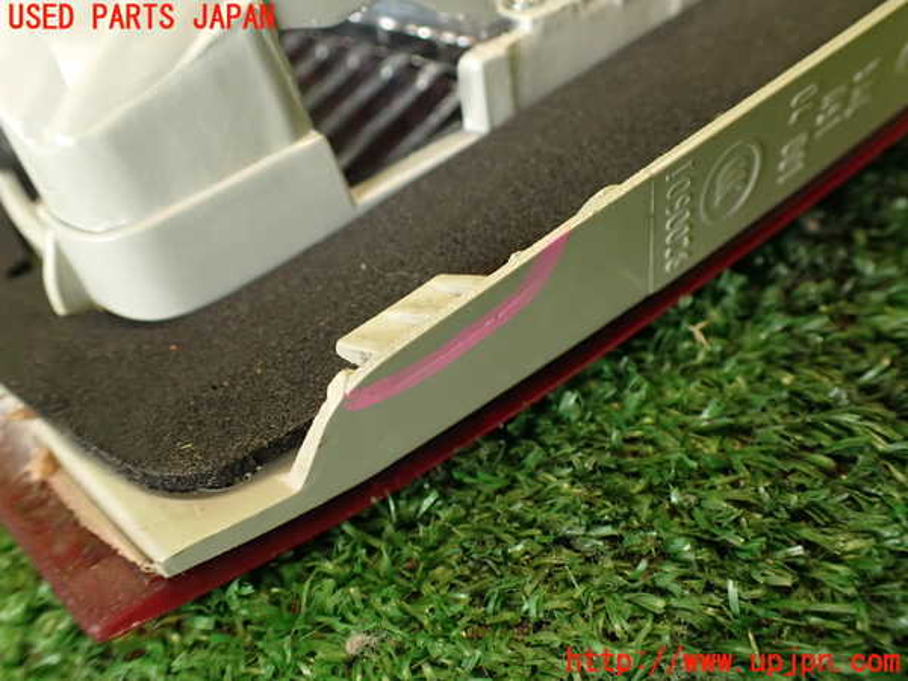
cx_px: 454
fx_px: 787
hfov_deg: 60.0
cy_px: 340
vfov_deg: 46.8
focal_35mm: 30
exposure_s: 1/30
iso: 200
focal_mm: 5.4
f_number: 2.3
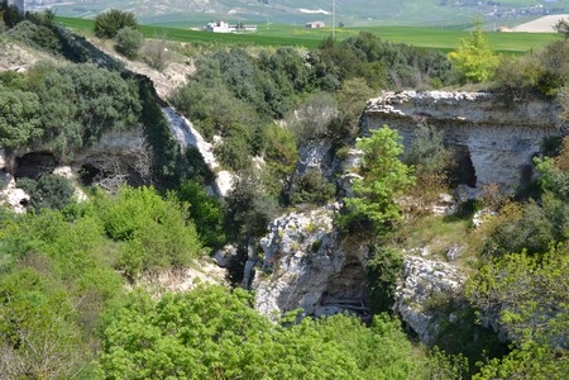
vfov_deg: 16.6
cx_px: 284
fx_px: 1304
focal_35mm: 82
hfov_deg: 24.6
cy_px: 190
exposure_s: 1/200
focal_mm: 55
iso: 100
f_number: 7.1
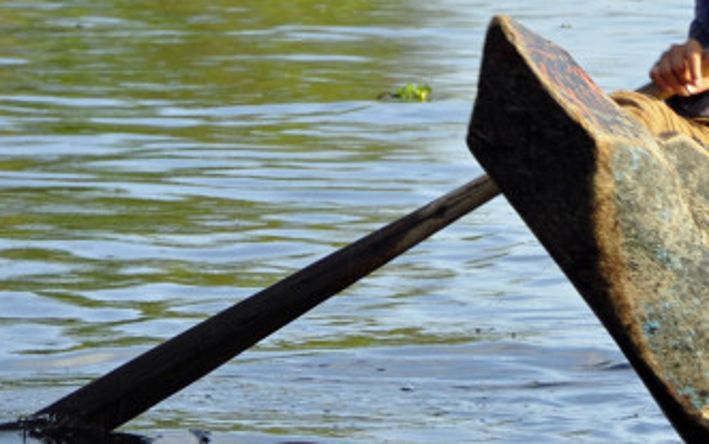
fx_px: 4561
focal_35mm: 236
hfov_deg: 8.9
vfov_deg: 5.6
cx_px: 559
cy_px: 95
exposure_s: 1/160
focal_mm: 80
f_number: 9
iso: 200
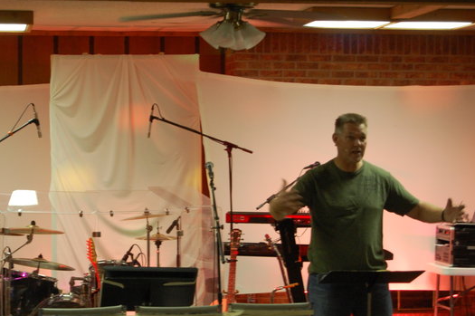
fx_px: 1658
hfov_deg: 16.3
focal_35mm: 126
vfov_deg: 10.9
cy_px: 206
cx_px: 173
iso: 800
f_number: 5.6
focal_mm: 55
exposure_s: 1/30
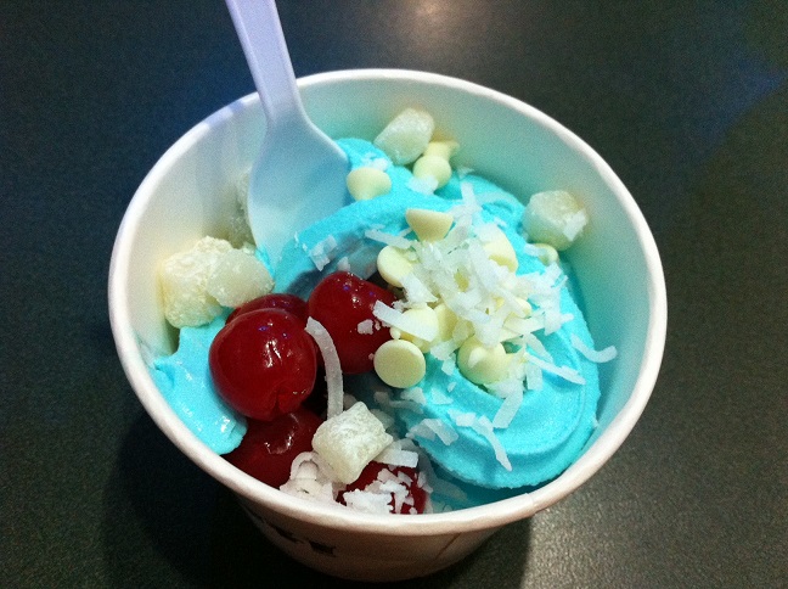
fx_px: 796
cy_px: 294
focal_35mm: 35
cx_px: 394
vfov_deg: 40.6
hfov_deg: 52.7
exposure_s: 1/15
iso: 250
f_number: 2.8
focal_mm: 3.85
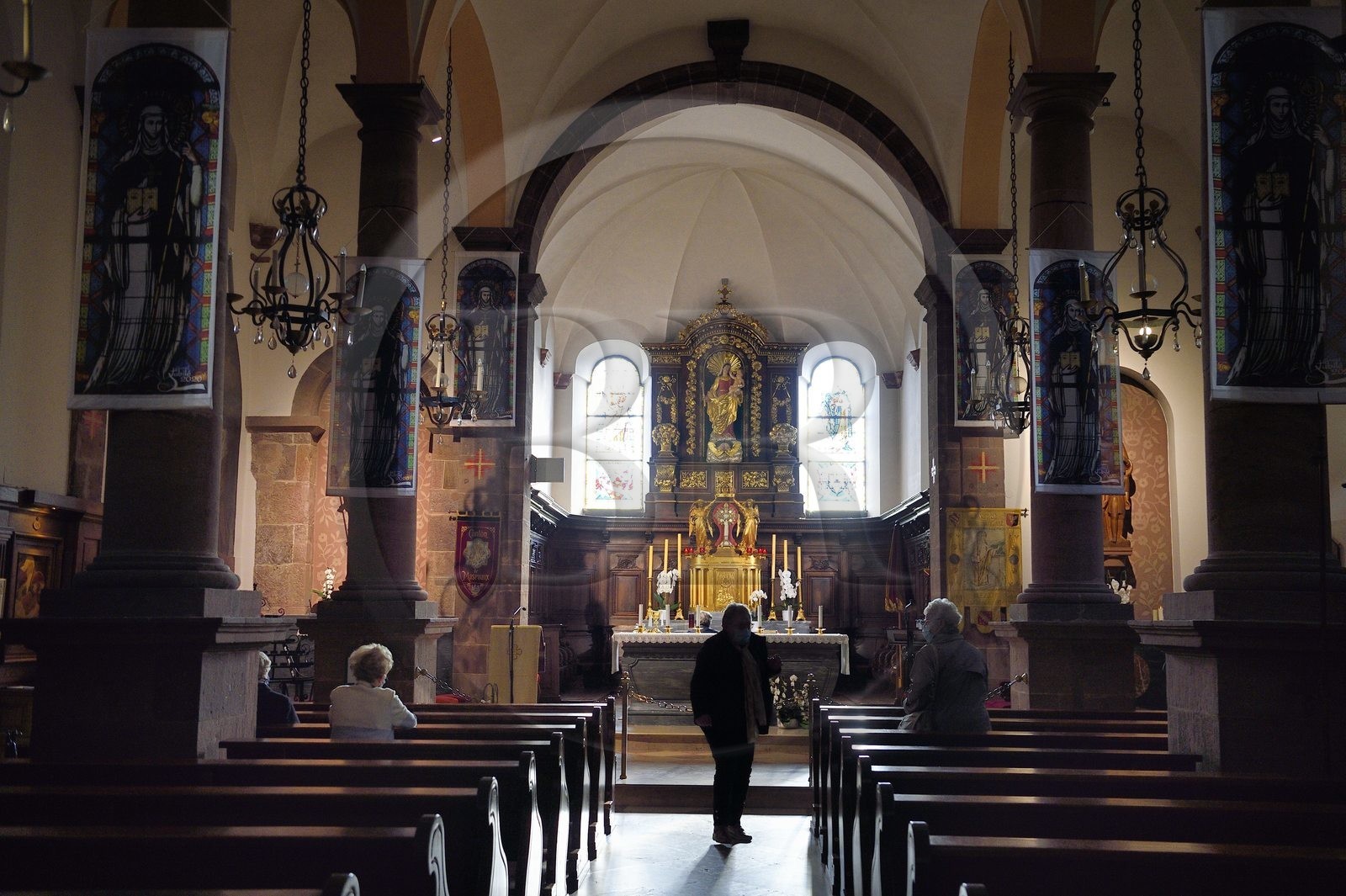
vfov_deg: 35.0
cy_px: 448
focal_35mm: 38
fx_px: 1420
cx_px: 673
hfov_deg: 50.7
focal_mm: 38
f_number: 3.5
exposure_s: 1/250
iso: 1600
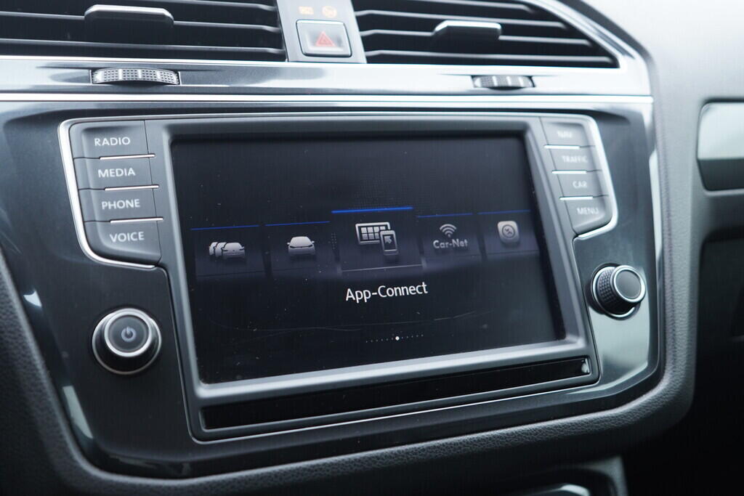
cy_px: 248
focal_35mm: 36
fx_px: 744
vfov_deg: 36.9
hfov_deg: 53.1
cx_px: 372
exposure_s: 1/40
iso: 500
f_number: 2.8
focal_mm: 24
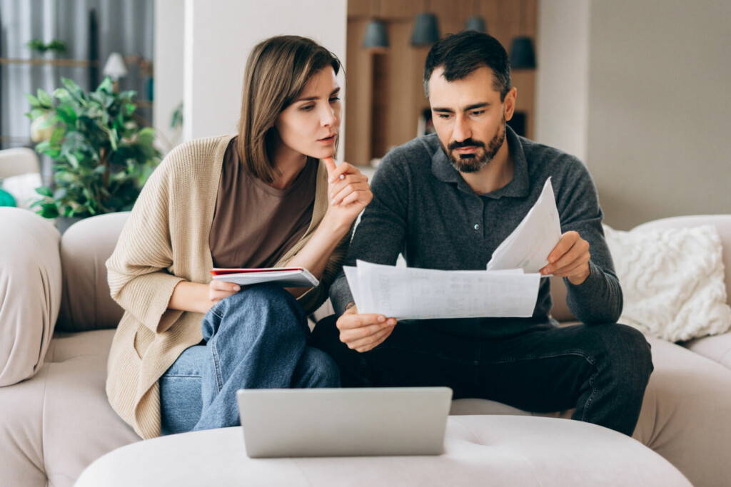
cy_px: 244
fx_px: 1015
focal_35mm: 50
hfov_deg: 39.6
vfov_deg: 27.0
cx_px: 366
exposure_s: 1/800
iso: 400
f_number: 2.2
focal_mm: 50
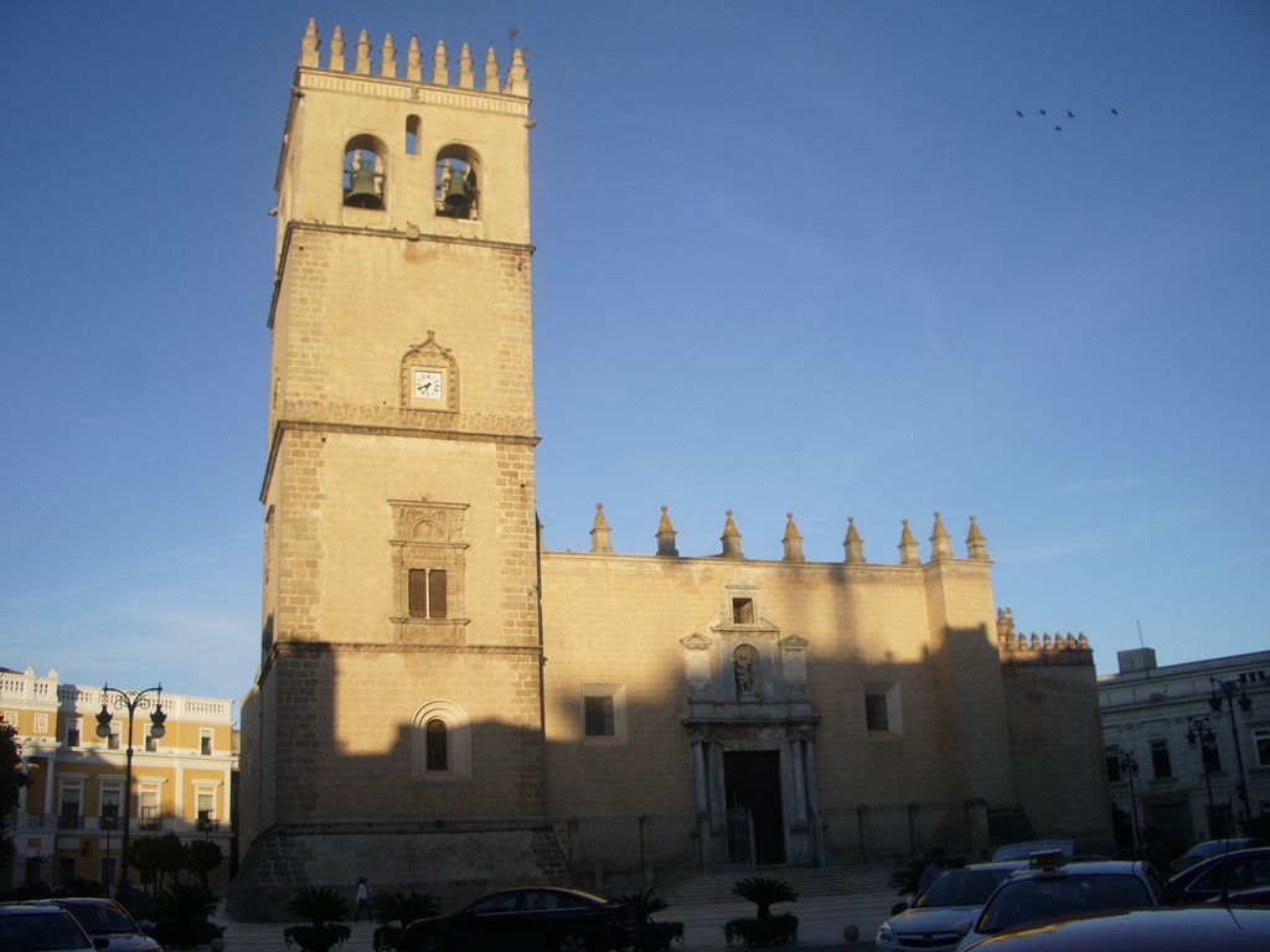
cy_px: 476
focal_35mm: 35
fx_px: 1284
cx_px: 635
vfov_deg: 40.7
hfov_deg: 52.6
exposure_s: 1/250
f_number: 4.3
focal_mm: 5.8
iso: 50
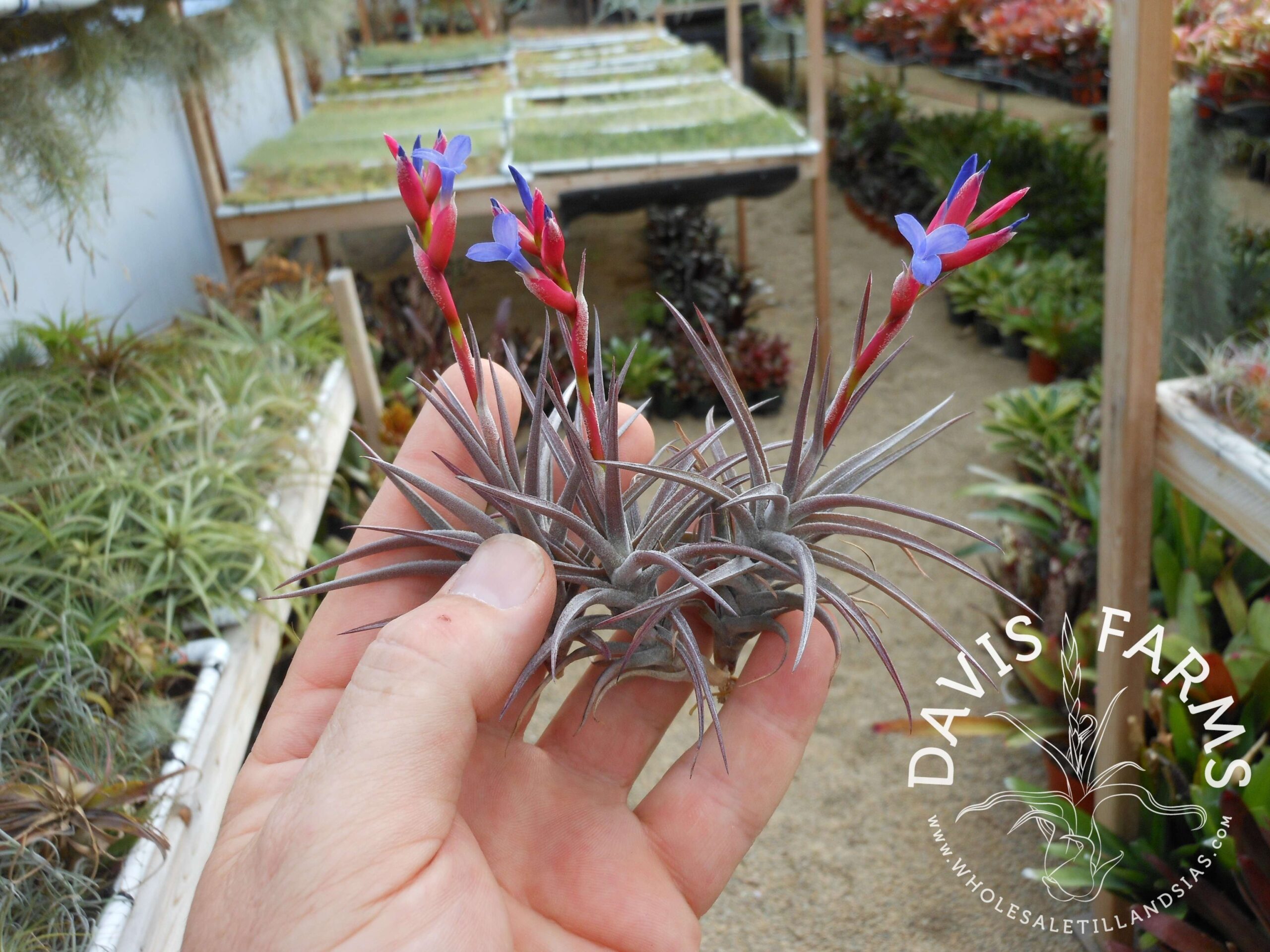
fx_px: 1211
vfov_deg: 42.9
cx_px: 635
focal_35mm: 33
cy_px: 476
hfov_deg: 55.4
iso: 80
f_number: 4
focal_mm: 5.9
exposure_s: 1/125
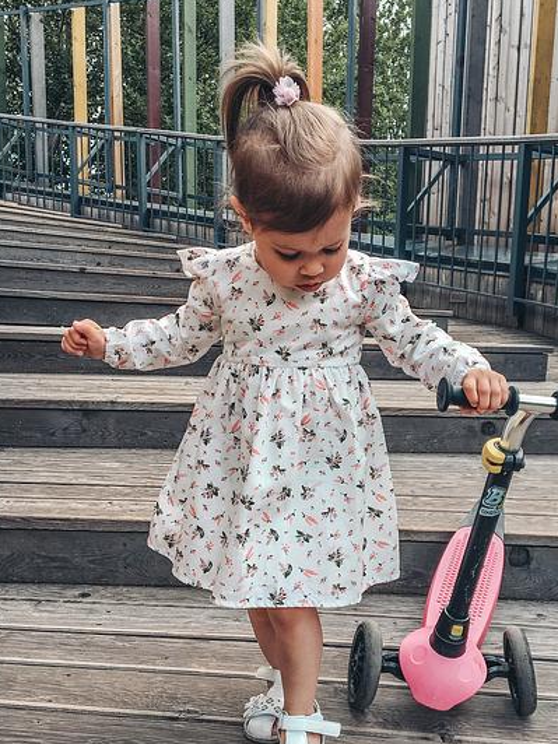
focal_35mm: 34
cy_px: 431
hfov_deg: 41.7
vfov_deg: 53.7
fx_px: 731
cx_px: 317
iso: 25
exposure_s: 1/480
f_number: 2.2
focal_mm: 4.15
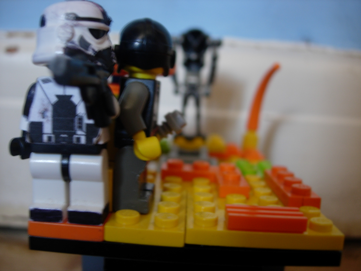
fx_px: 396
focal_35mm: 38
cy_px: 136
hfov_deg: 49.0
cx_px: 180
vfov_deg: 37.7
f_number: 2.8
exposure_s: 1/5.4
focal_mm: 7.8
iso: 64
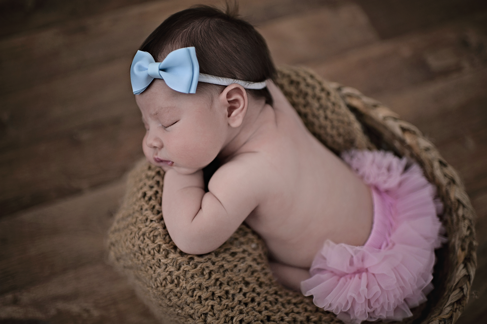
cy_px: 162
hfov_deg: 54.5
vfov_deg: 37.8
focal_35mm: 35
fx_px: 473
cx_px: 244
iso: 200
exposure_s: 1/125
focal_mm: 35
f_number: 1.4
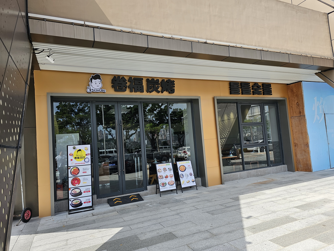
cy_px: 126
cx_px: 167
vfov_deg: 58.9
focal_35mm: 23
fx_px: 222
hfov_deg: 73.9
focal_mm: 6.3
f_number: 1.7
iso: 25
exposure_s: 1/719
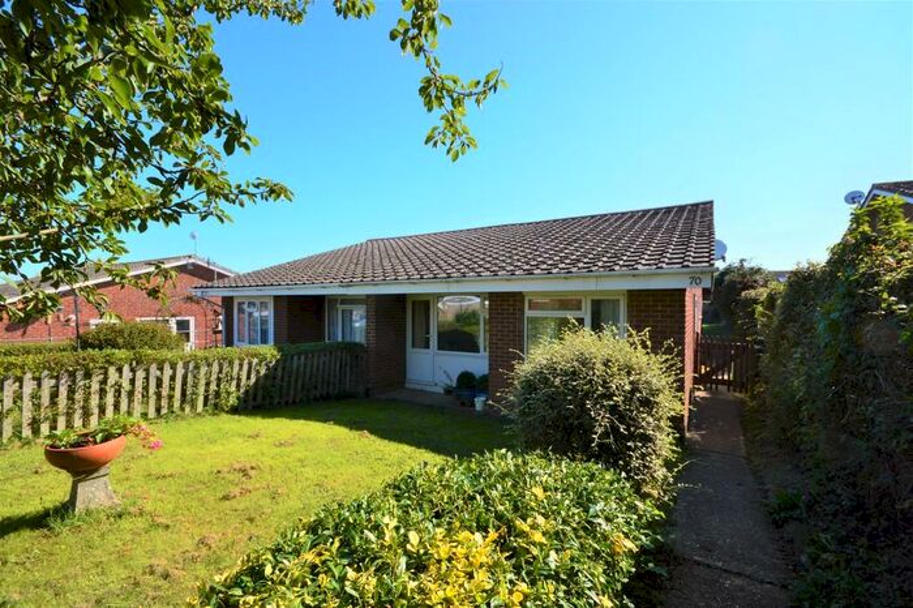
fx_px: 380
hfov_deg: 100.4
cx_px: 456
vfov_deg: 77.3
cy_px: 304
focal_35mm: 15
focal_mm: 10
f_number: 11
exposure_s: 1/500
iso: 400
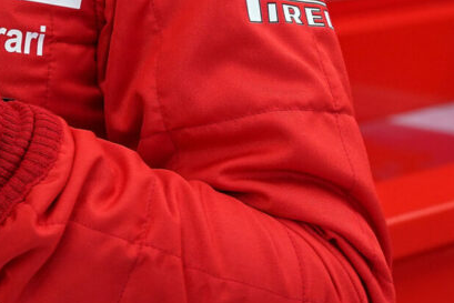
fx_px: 1993
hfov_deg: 12.6
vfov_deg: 8.4
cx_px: -137
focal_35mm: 158
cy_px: -215
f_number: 4
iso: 800
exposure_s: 1/200
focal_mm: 38
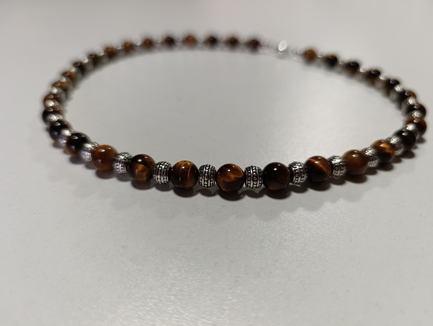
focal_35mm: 23
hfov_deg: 73.8
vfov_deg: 59.0
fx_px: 288
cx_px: 216
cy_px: 163
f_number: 1.6
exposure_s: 1/100
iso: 640
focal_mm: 6.14
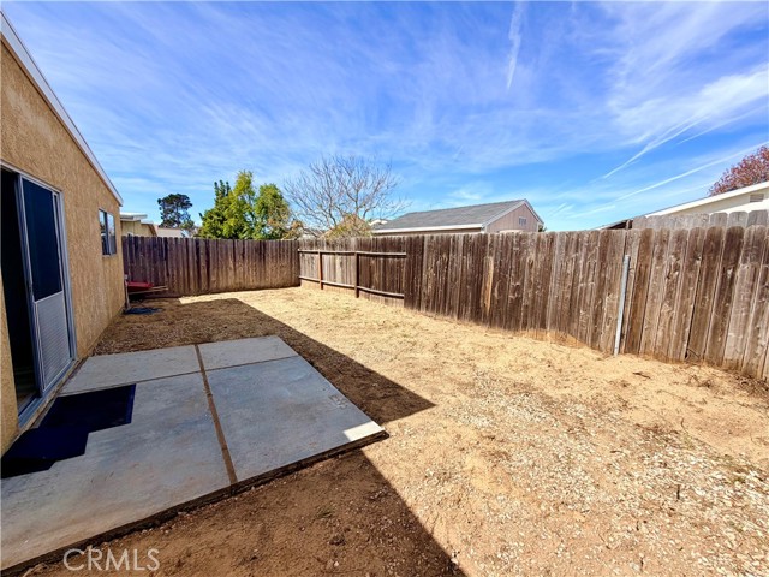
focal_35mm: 14
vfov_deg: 85.7
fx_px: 311
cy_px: 288
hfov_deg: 102.1
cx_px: 384
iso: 20
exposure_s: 1/799
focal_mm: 2.22
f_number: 2.2
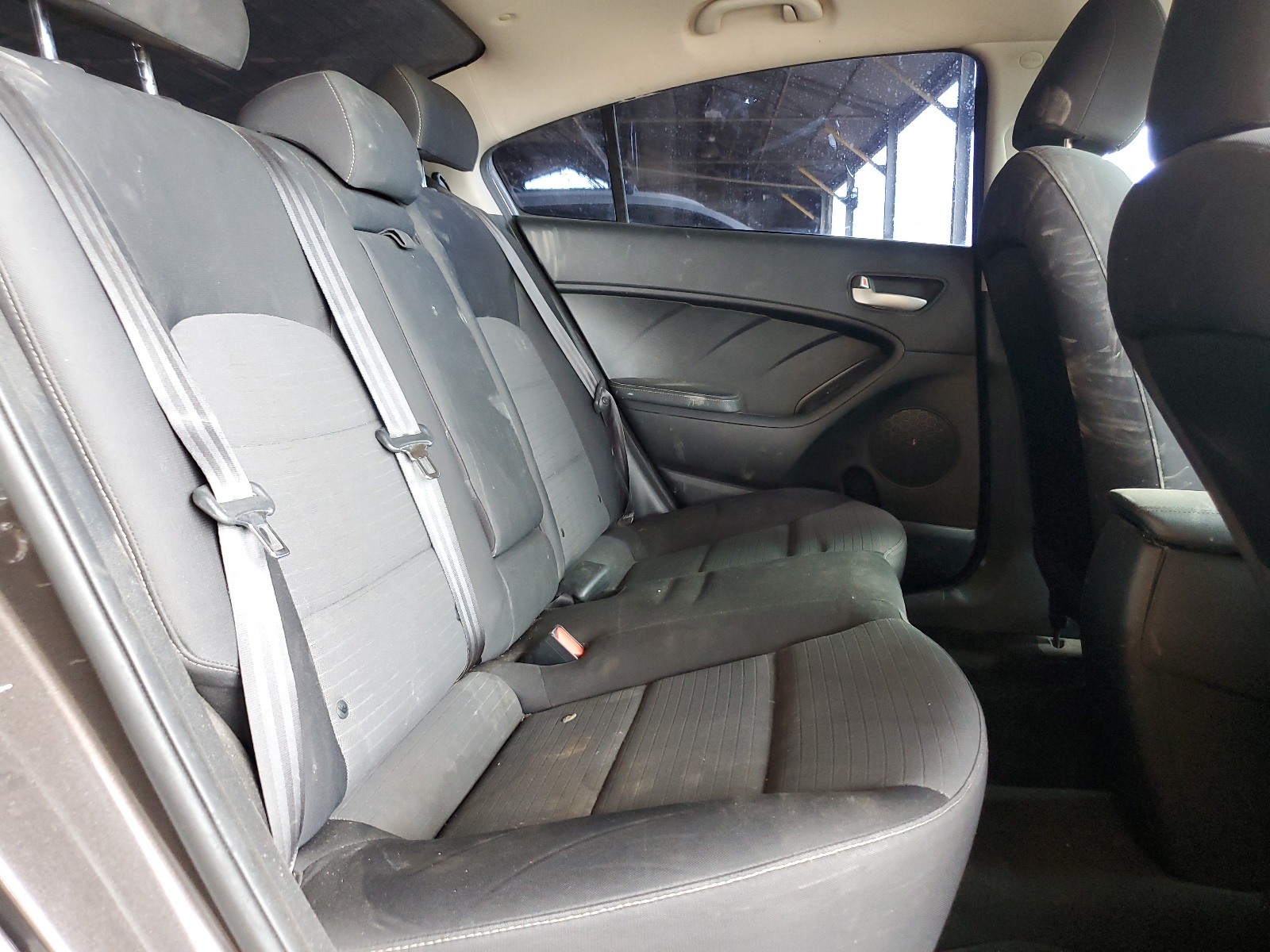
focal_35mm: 26
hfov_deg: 67.3
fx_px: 954
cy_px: 476
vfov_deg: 53.1
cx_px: 635
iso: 249
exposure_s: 1/60.2
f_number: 1.5
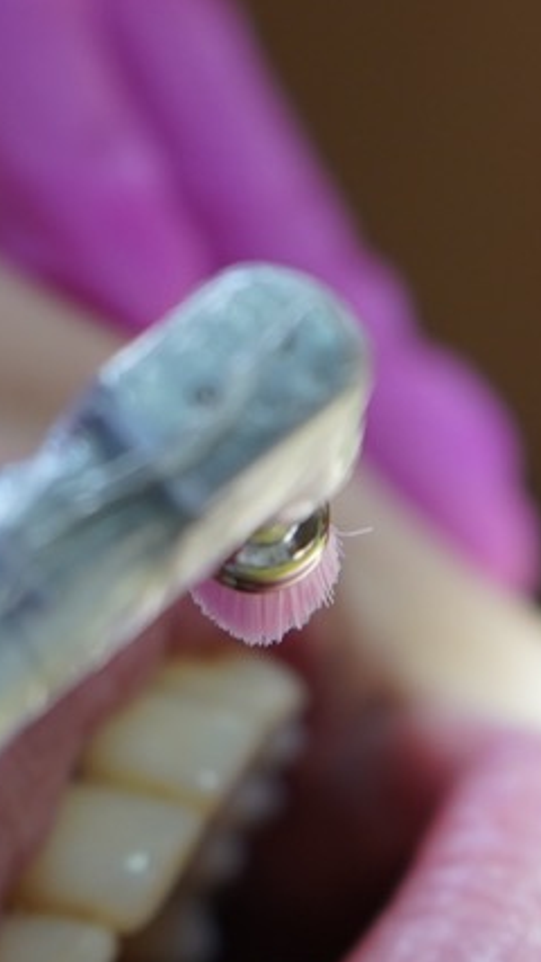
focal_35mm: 221
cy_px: 698
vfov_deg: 9.7
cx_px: 219
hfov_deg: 5.5
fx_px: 5639
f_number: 4.5
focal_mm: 50
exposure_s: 1/80
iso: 320
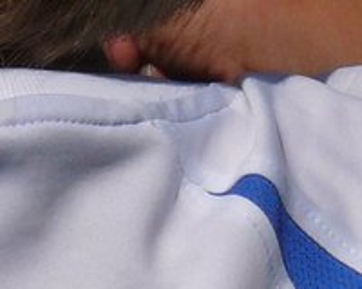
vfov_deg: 1.7
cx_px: 65
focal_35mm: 885
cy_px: 359
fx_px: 9482
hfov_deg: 2.2
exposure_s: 1/800
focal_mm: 26.8
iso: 100
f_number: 9
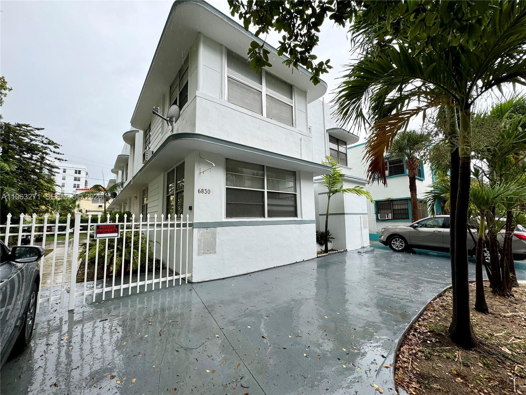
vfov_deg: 85.7
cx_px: 263
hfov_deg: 102.1
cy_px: 198
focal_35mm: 14
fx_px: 213
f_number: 2.2
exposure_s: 1/229
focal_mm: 2.22
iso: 40
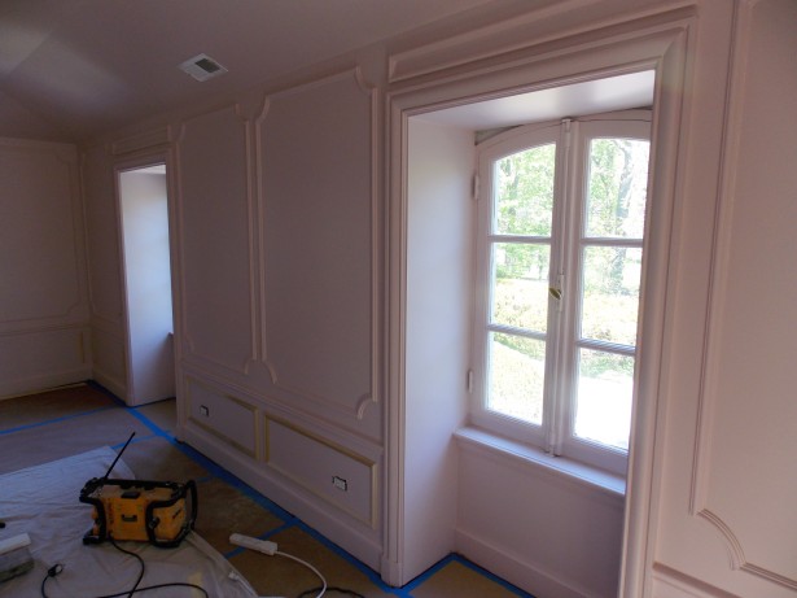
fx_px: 529
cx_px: 398
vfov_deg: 58.9
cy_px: 299
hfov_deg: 73.9
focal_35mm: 23
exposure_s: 1/50
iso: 80
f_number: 3.1
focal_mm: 4
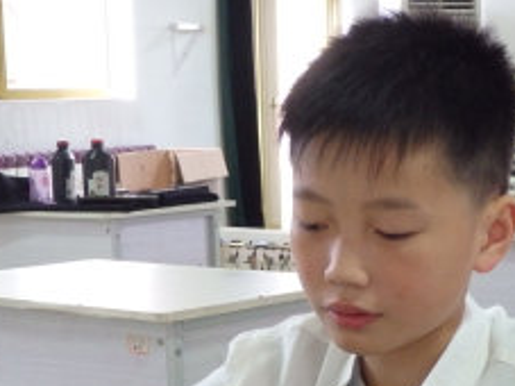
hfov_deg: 20.2
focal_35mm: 97
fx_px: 1442
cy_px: 360
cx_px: 304
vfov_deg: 15.0
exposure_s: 1/50
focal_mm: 8
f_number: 3.8
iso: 800
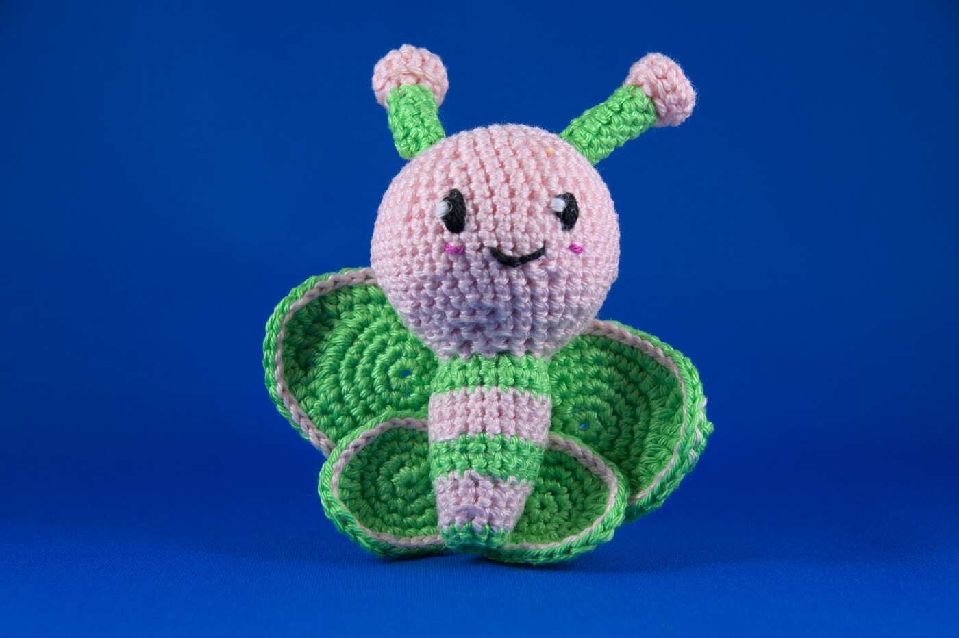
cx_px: 480
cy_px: 319
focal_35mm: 82
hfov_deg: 24.8
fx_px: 2183
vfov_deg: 16.6
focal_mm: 55
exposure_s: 1/20
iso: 200
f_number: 8
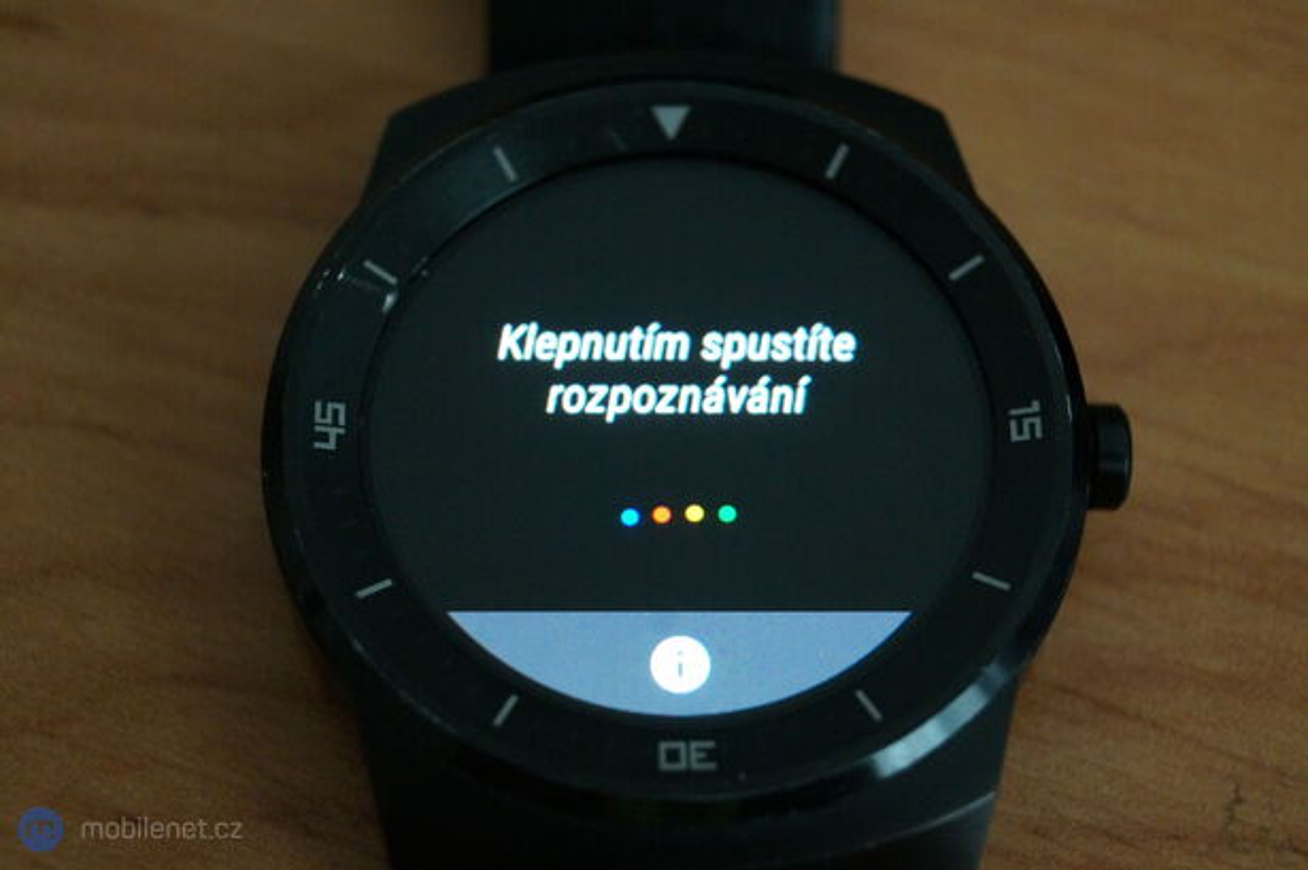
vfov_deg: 16.5
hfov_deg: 24.6
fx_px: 2995
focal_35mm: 82
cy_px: 435
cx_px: 654
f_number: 5.6
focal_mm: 55
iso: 3200
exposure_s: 1/20
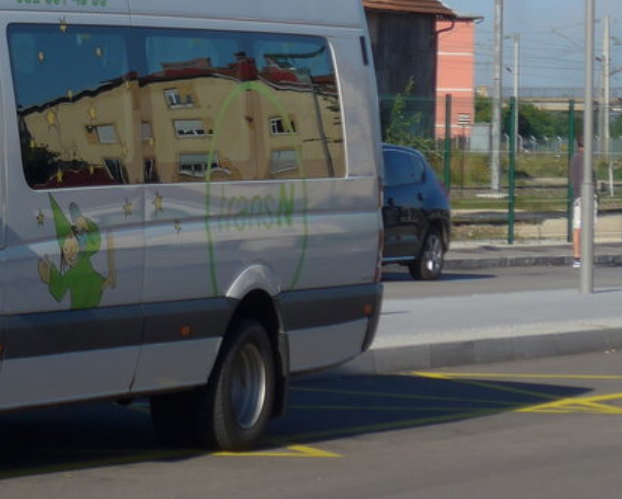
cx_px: -217
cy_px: -6
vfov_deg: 6.1
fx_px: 4698
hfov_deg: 7.5
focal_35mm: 255
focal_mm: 18
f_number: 4.6
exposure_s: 1/800
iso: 80
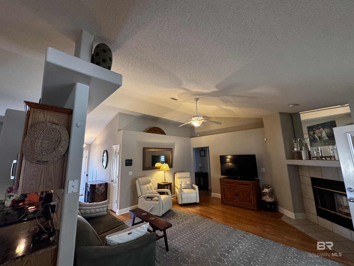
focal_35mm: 14
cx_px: 177
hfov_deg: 102.1
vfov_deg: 85.7
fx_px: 143
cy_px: 133
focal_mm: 2.22
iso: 400
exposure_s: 1/60
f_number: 2.2
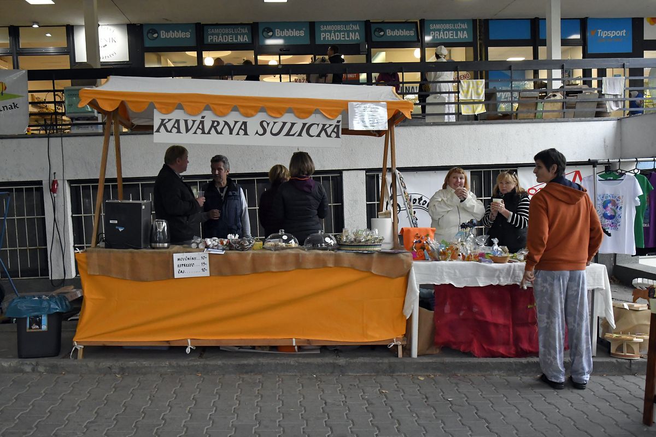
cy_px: 218
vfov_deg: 40.0
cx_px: 328
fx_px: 601
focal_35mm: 33
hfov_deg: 57.2
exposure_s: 1/160
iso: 5000
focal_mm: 22
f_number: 5.6
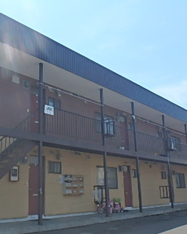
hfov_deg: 37.2
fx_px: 277
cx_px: 77
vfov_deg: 45.8
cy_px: 126
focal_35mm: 40
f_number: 6
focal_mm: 3.7
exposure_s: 1/400
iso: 125
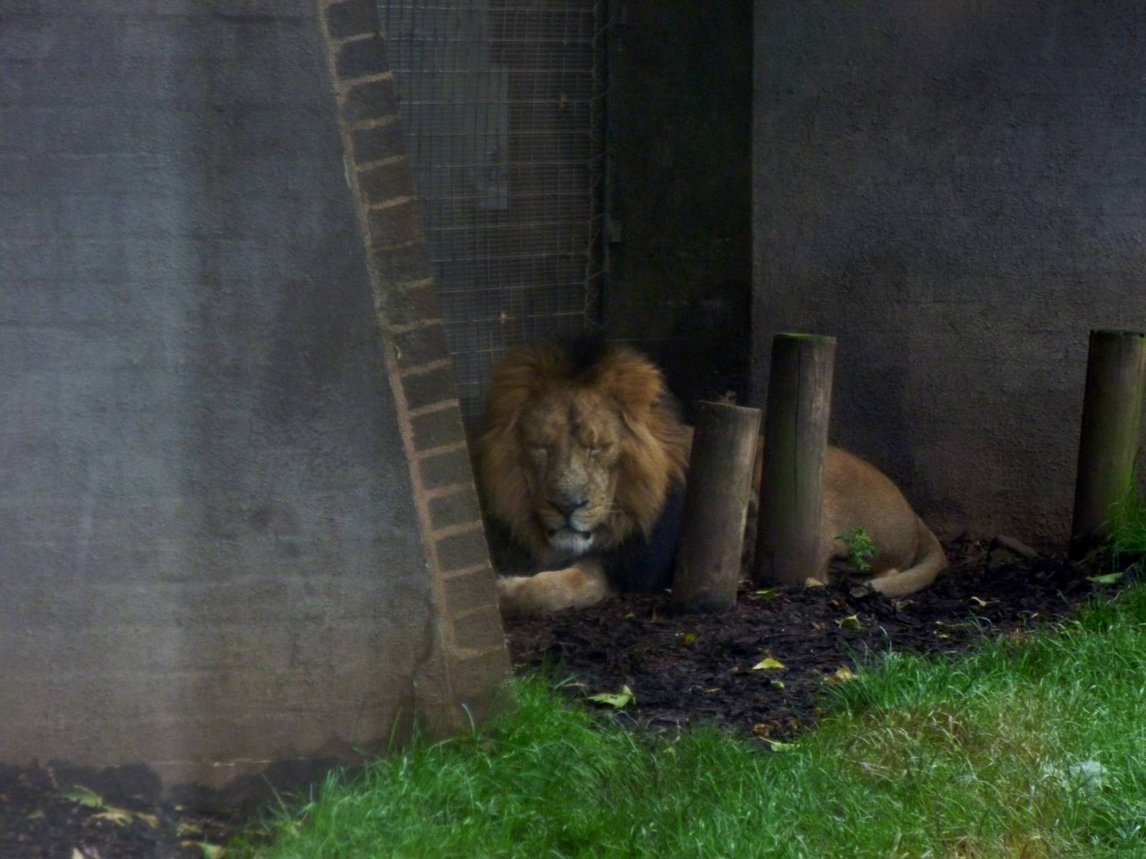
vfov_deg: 5.9
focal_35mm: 250
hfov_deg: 7.9
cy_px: 430
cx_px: 573
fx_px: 8277
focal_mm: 45
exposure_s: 1/50
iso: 800
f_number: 5.9
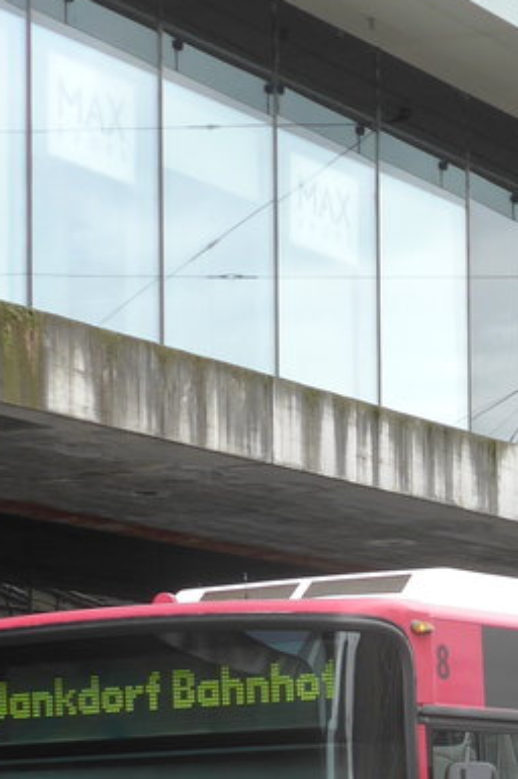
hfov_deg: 8.5
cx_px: 603
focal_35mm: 159
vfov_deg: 12.8
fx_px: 3438
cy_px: 739
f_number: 3.2
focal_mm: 10.1
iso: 100
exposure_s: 1/250
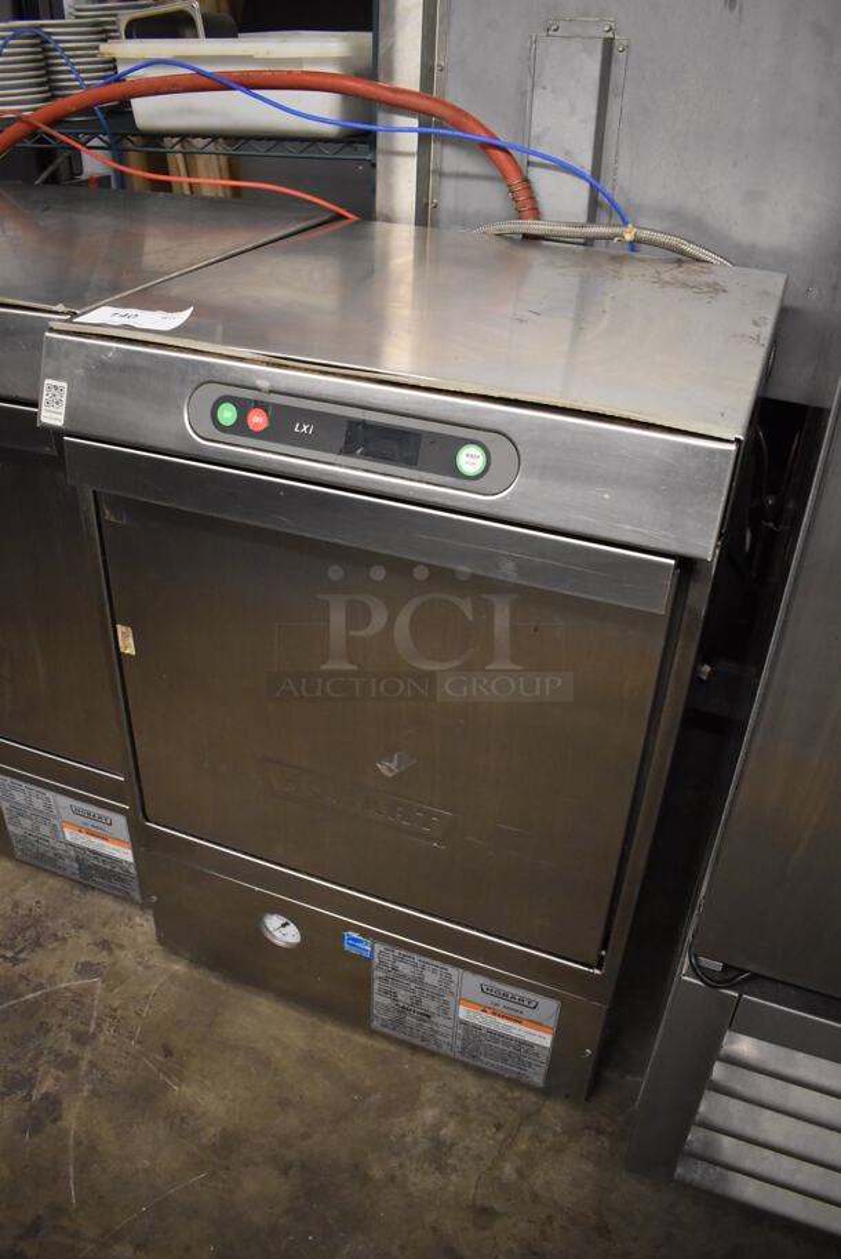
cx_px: 420
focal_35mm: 27
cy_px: 630
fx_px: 945
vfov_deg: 67.3
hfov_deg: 48.0
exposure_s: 1/125
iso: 2500
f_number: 3.5
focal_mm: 18
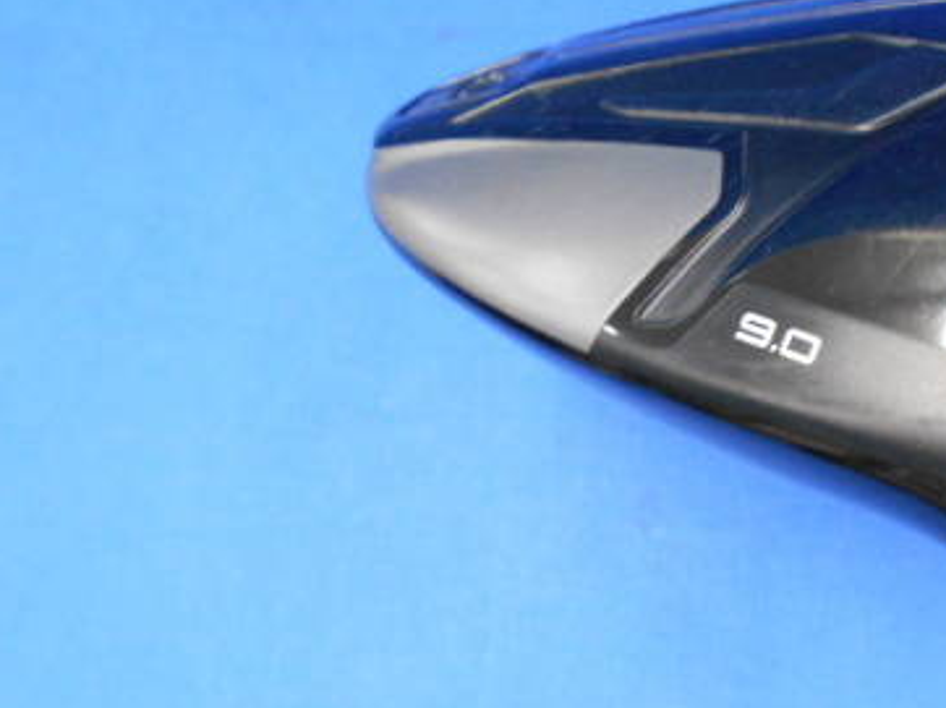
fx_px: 1256
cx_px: 813
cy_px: 507
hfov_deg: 39.0
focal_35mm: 46
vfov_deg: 31.1
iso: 400
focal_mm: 4.6
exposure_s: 1/25
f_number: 3.2
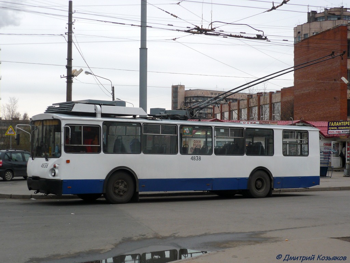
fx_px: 556
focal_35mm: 55
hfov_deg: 34.9
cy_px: 132
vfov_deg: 26.6
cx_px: 175
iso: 100
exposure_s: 1/125
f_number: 3.4
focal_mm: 9.1
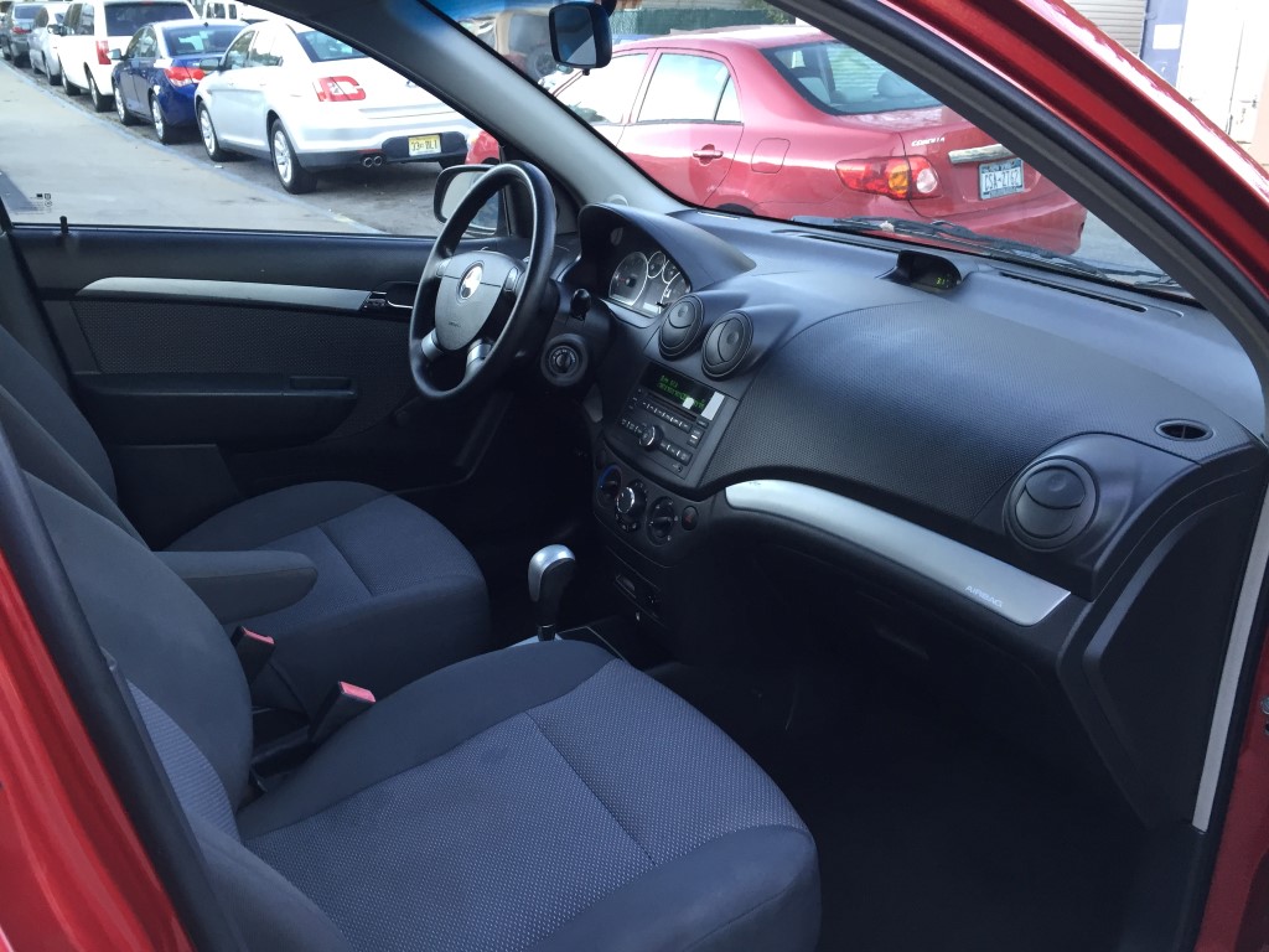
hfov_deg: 61.7
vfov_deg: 48.2
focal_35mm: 29
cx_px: 634
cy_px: 476
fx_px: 1063
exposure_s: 1/30
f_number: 2.2
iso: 64
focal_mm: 4.15
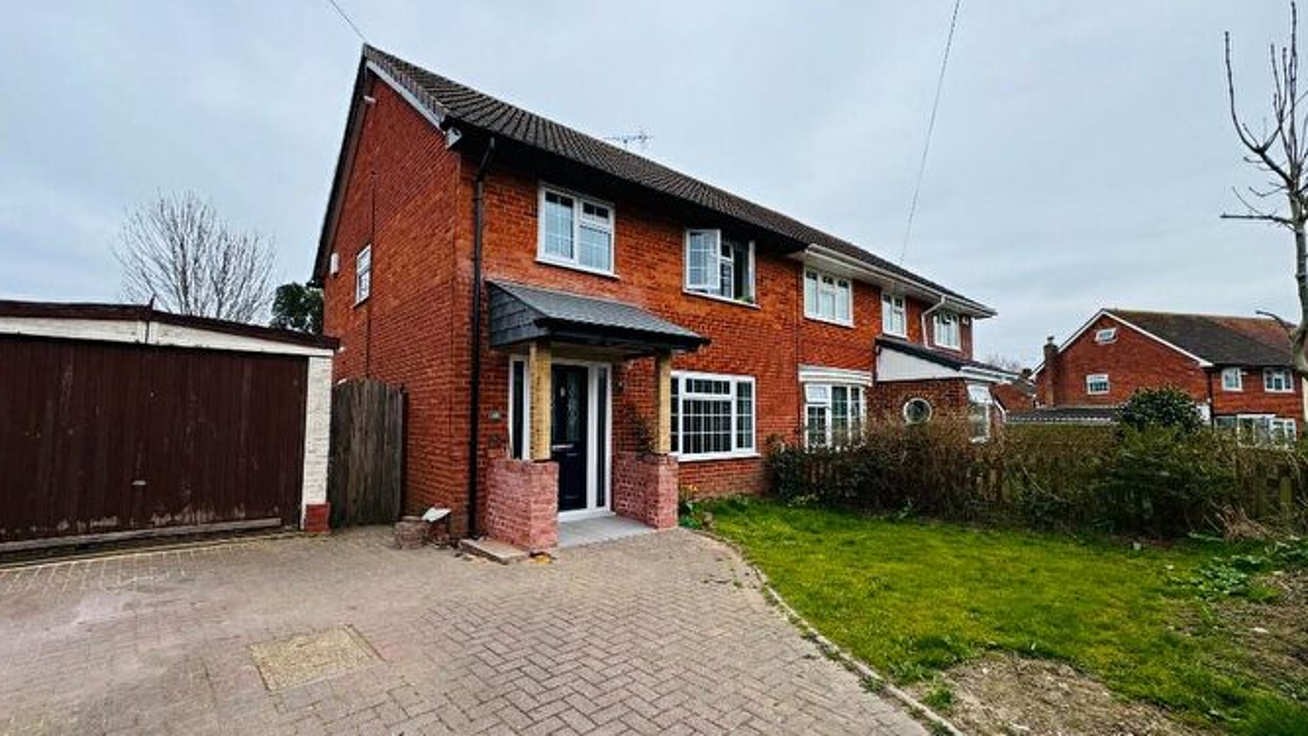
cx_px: 633
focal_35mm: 16
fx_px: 555
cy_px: 388
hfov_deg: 99.3
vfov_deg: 67.0
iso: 40
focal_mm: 2.22
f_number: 2.2
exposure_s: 1/796
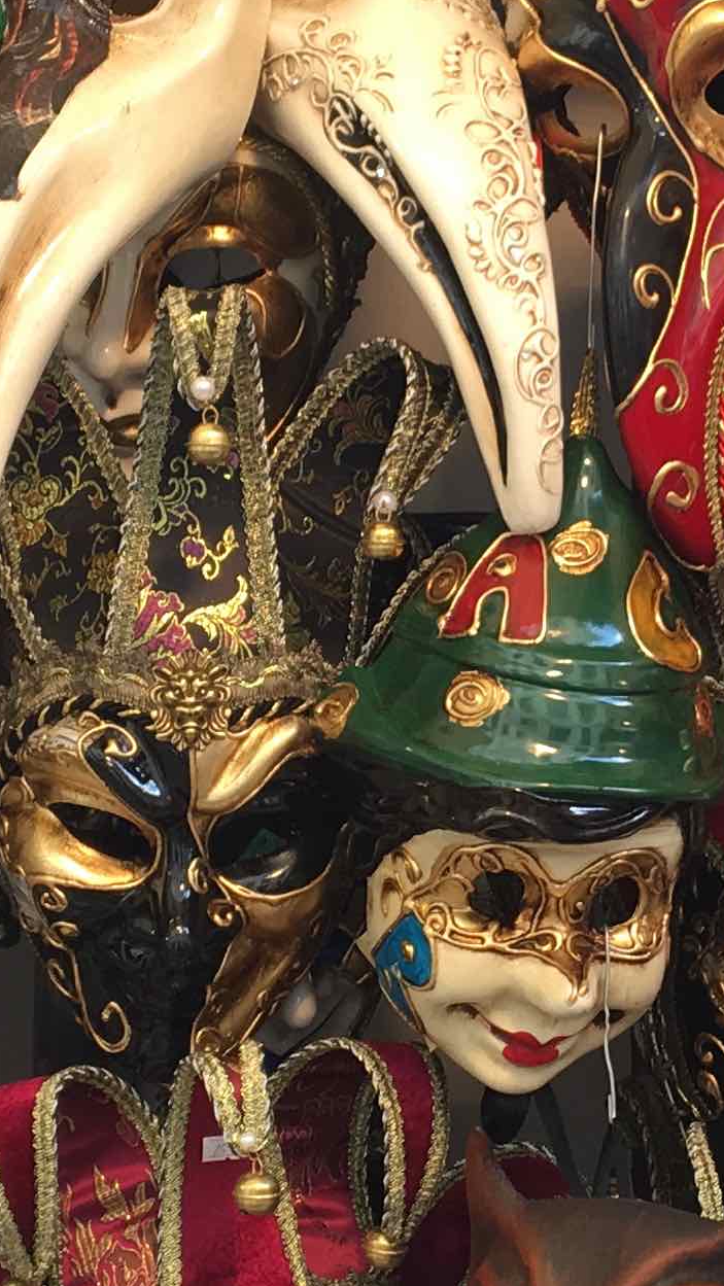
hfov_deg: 11.8
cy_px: 762
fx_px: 3480
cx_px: 537
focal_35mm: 102
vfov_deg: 20.9
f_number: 2.2
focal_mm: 4.15
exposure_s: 1/100
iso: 25
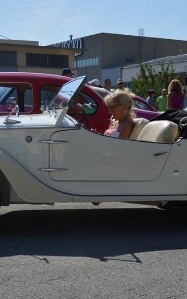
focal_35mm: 66
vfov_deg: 31.1
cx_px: 108
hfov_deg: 19.7
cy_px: 152
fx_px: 538
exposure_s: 1/1250
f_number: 5
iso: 100
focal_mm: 26
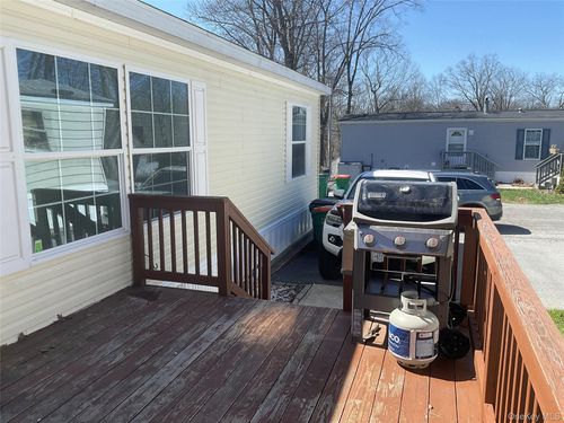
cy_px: 212
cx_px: 282
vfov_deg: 48.2
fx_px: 472
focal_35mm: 29
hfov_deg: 61.7
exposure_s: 1/944
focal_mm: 3
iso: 16
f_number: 1.8
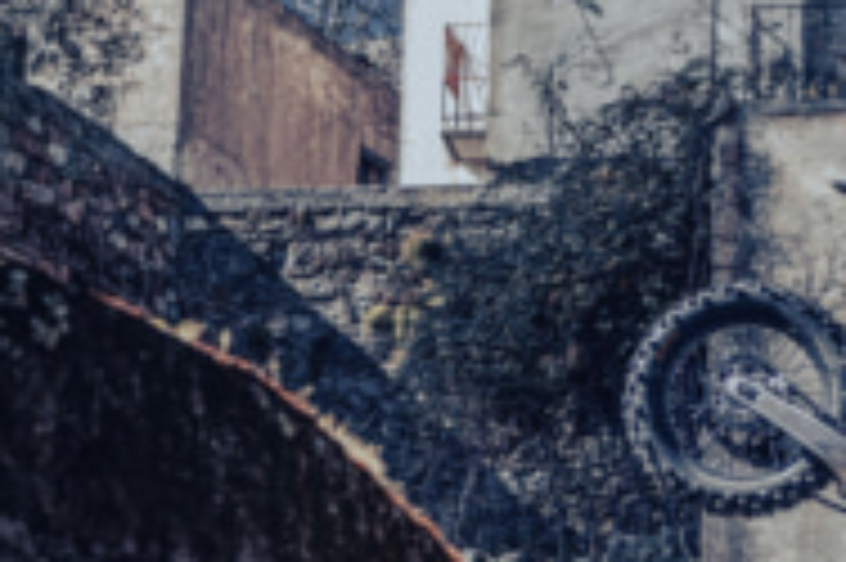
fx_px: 3404
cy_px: 600
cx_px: 770
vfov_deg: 9.4
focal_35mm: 145
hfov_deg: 14.0
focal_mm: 62
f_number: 2.8
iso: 320
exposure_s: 1/3200
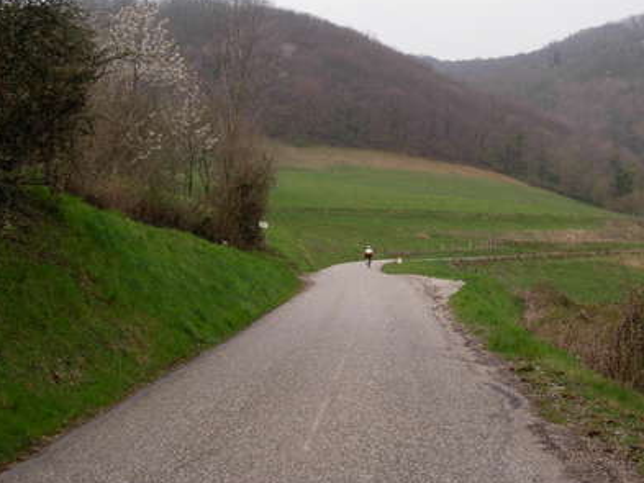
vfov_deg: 25.1
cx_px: 429
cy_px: 149
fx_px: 1079
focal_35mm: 58
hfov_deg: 32.9
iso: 79
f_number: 2.9
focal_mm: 6.3
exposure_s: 1/203
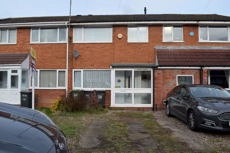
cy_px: 76
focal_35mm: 30
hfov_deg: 61.9
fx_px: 192
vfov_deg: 43.6
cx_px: 115
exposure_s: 1/250
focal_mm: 20
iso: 200
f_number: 8
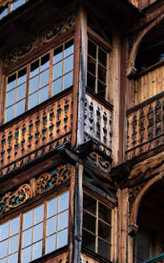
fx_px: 1190
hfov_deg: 7.9
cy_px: 471
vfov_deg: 11.7
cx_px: 127
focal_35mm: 166
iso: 160
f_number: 8
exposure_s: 1/40
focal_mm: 20.8
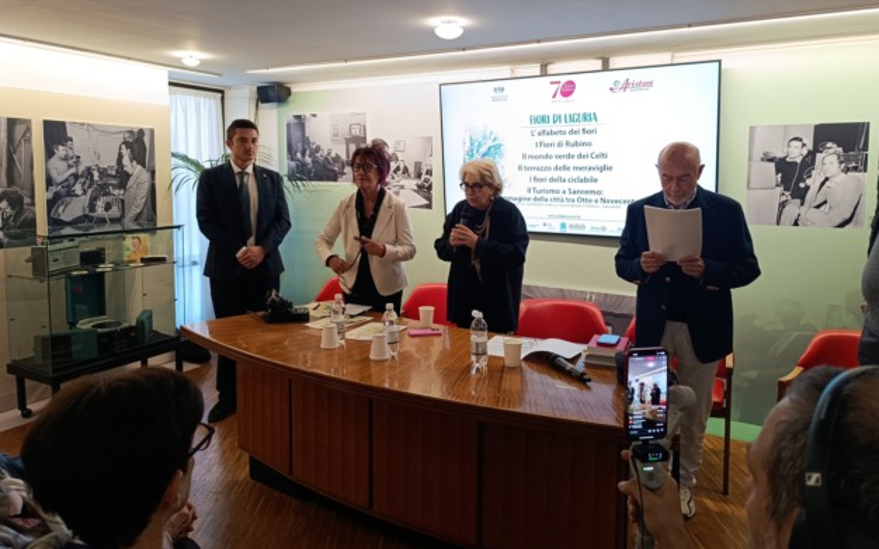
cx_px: 440
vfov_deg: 47.4
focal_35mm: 26
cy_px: 225
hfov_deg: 70.4
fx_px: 623
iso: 697
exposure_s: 1/50
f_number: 1.65
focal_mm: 6.14
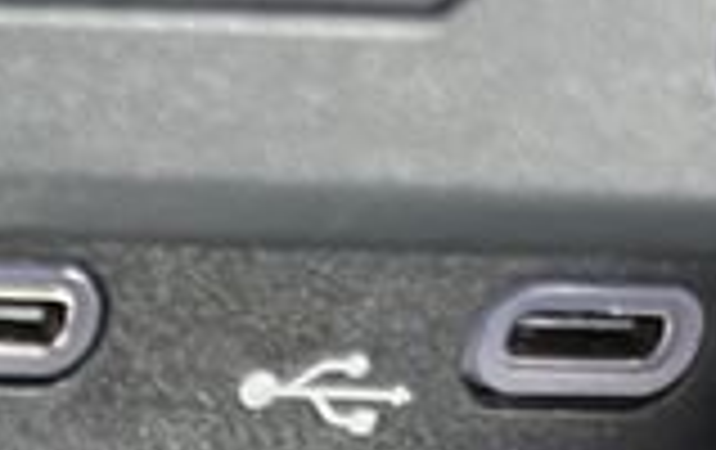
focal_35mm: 177
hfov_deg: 10.3
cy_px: 1318
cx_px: -959
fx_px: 3460
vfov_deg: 6.8
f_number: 1.6
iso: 125
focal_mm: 5.1
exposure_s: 1/97
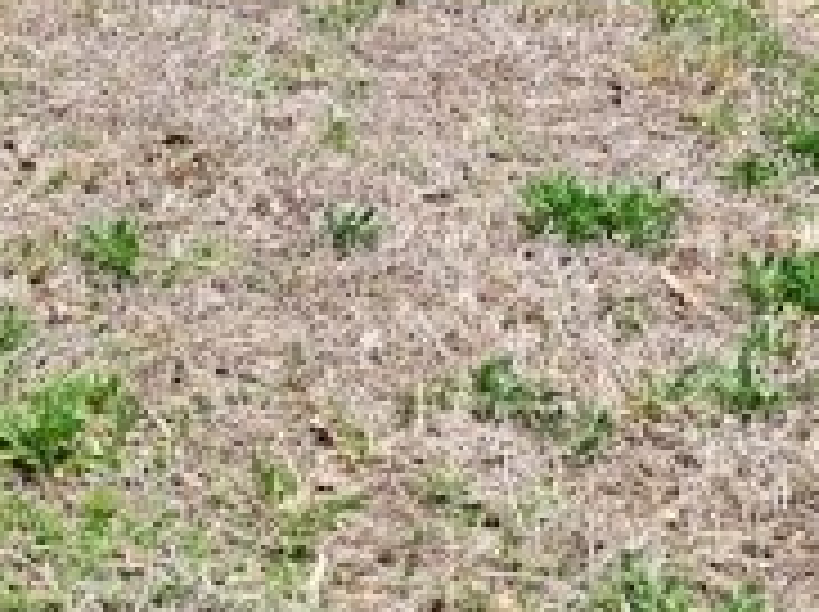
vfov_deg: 11.4
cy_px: -860
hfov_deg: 18.3
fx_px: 2528
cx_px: 266
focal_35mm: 107
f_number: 4
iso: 250
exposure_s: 1/1600
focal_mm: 24.5
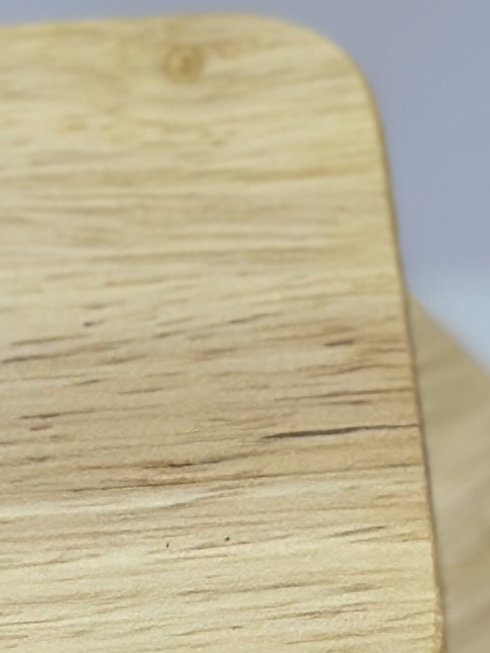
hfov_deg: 4.9
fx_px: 5660
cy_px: 1344
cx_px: -83
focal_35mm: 300
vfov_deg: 6.4
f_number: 1.78
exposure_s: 1/201
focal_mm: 6.86
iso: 80
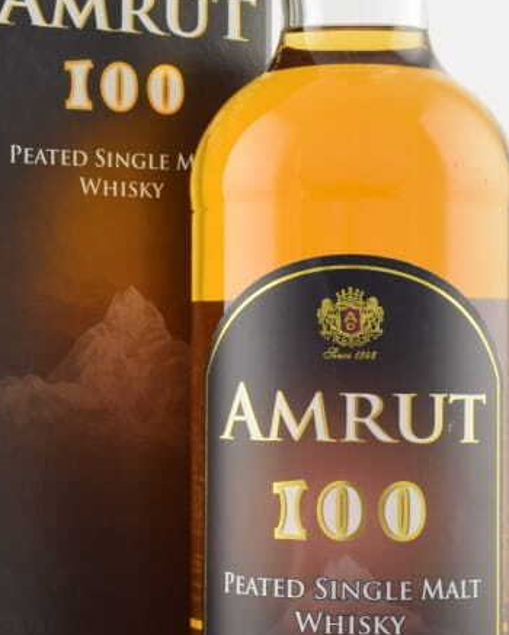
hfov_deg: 11.7
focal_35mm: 132
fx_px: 2484
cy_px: 272
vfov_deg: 14.6
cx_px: 204
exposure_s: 1/10
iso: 100
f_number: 10
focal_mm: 40
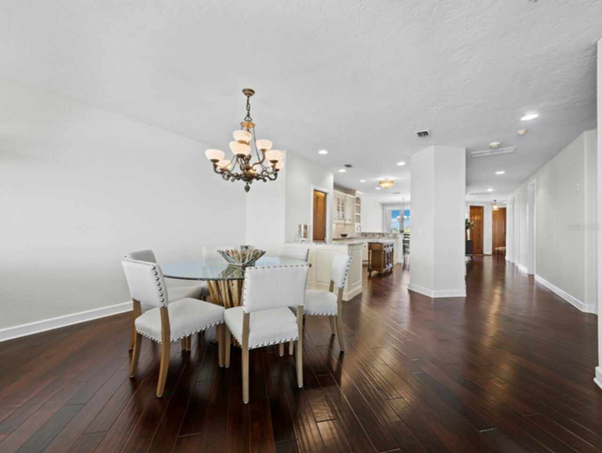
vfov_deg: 85.8
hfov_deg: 102.0
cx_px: 301
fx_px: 244
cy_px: 226
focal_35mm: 14
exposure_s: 1/1.67
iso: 400
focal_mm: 7
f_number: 11
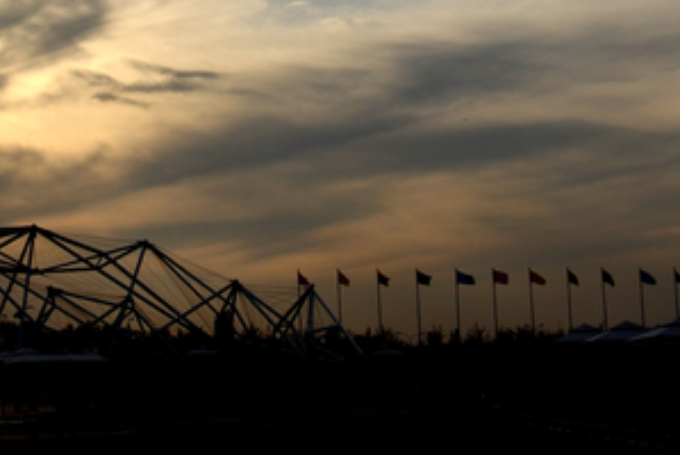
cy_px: 5
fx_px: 1721
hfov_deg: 21.9
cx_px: 96
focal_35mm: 91
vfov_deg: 14.8
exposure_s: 1/2000
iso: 100
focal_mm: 26
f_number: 8
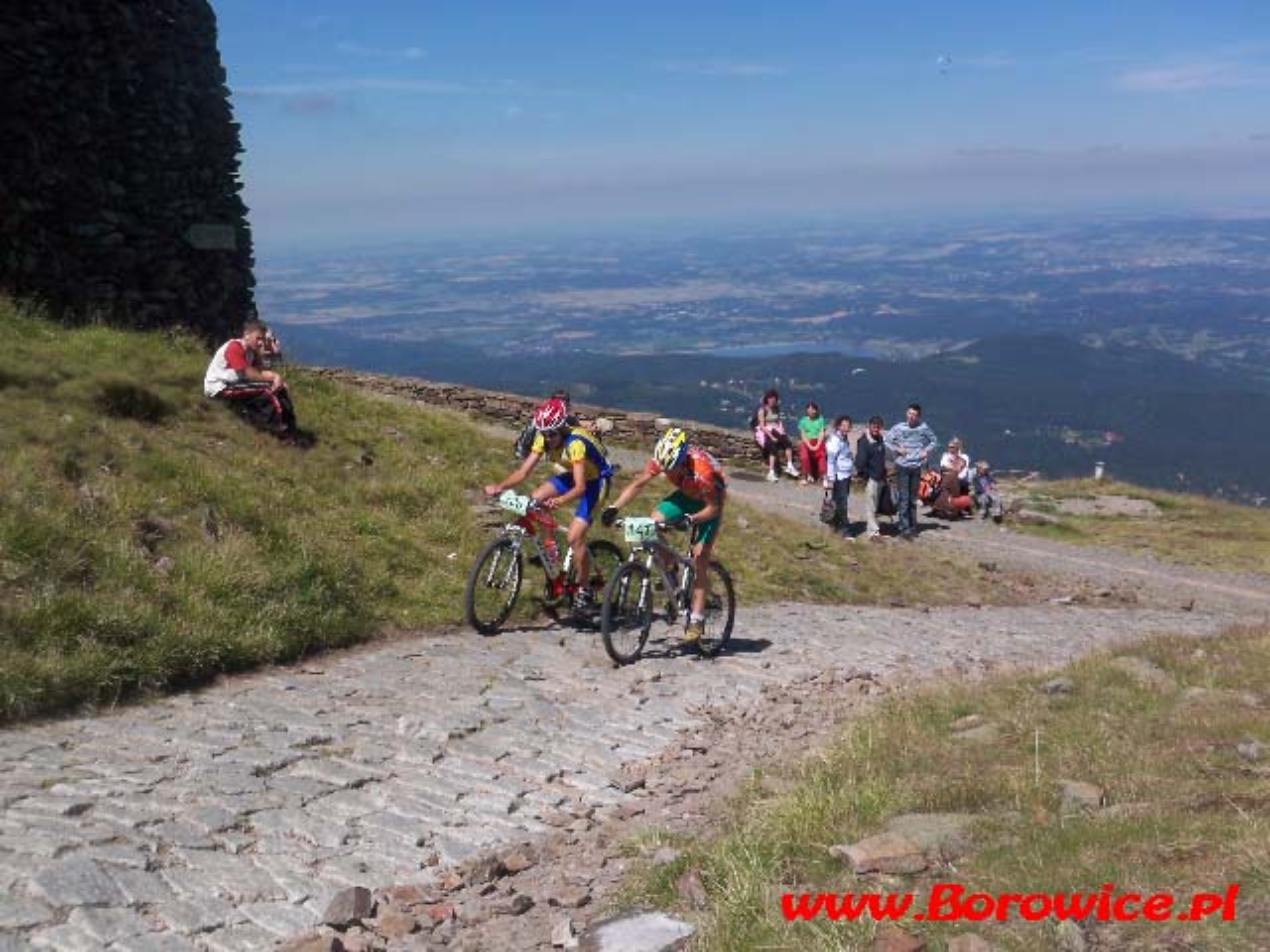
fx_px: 1431
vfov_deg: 36.8
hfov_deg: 47.9
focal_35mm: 39
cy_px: 476
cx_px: 635
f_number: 7.1
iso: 50
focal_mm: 6.4
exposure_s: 1/250
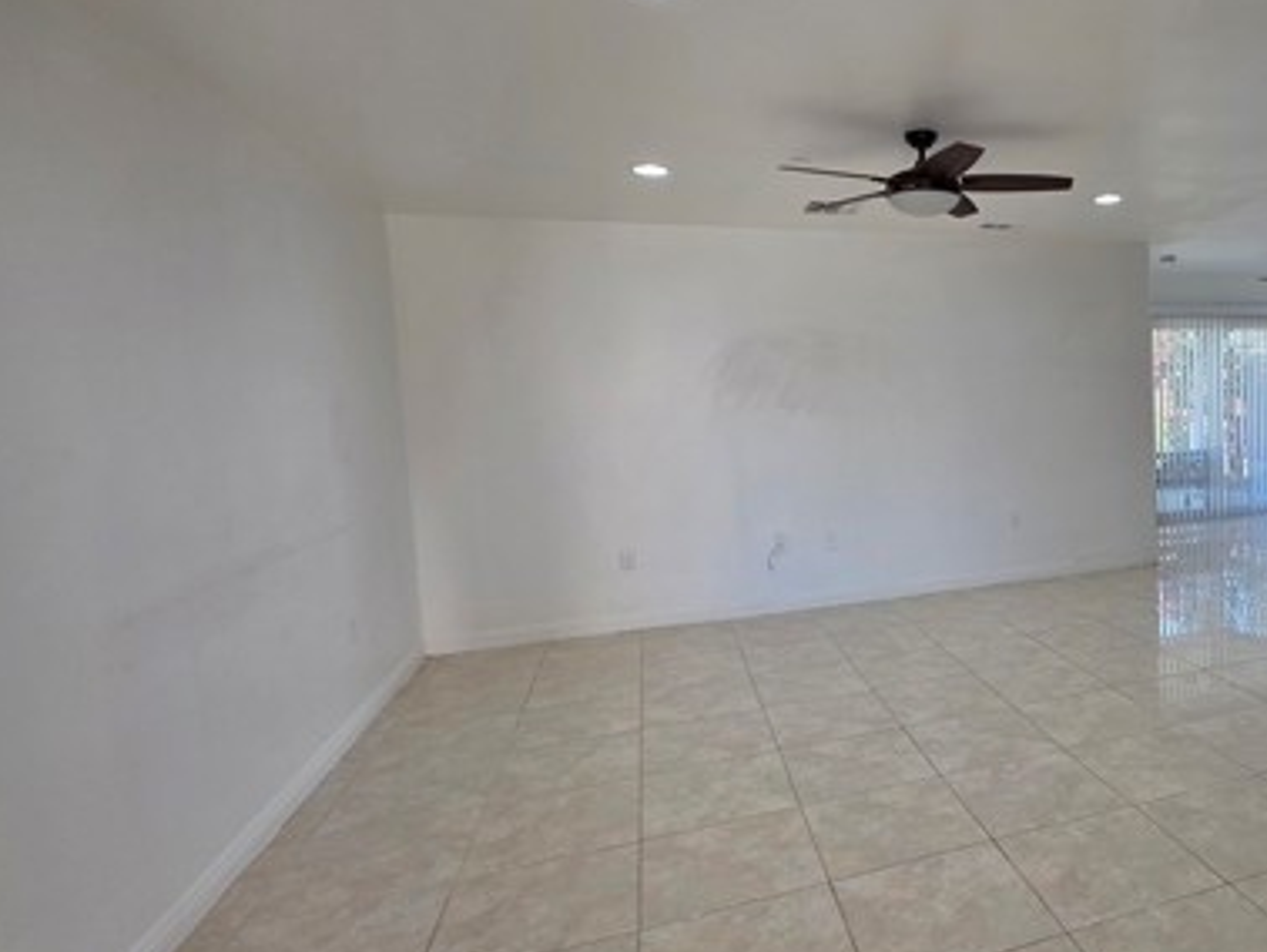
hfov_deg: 69.5
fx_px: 806
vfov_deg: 61.1
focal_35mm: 22
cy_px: 463
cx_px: 999
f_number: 1.9
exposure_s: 1/120
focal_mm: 2.2
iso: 100
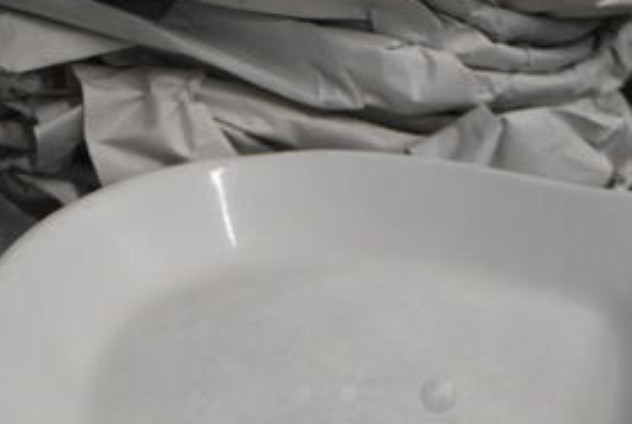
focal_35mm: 59
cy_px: 456
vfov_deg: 21.9
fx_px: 1037
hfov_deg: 33.9
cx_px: 349
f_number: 3.5
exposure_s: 1/125
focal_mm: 18
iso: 2200
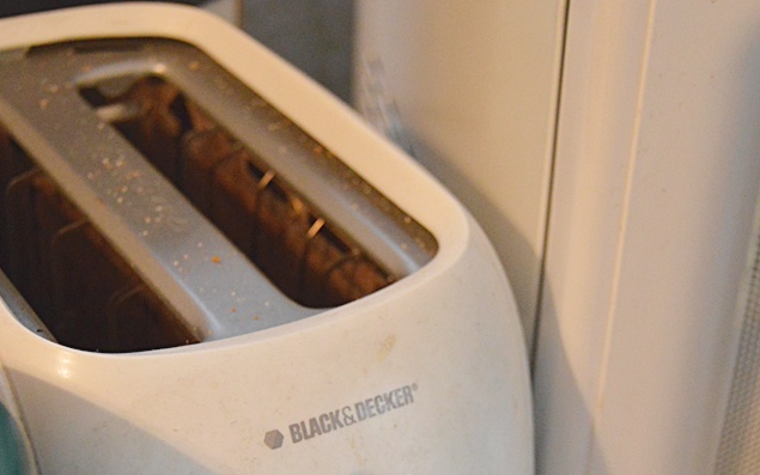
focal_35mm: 77
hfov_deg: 26.8
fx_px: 1595
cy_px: 352
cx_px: 358
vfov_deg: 16.9
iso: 2800
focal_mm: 32
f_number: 4.5
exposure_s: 1/60
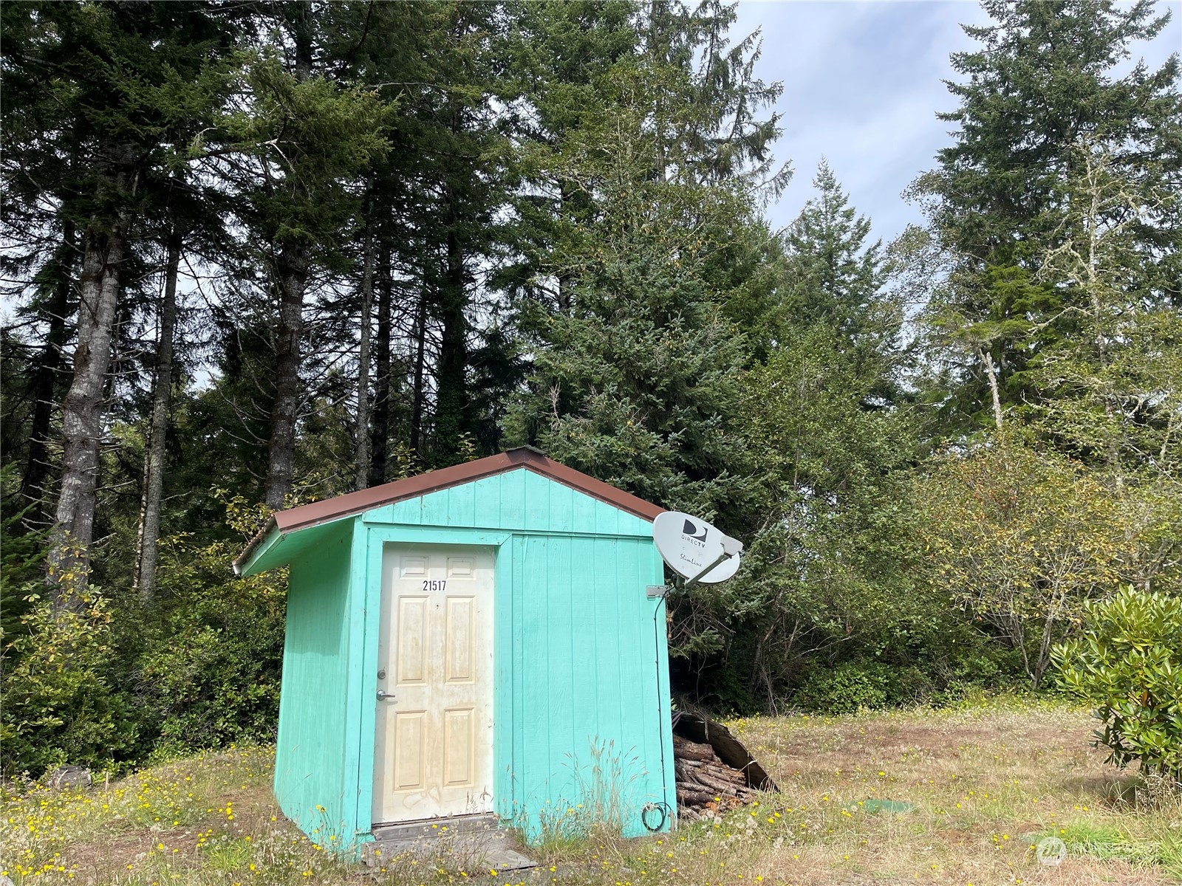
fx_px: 854
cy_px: 443
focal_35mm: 25
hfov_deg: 69.4
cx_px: 591
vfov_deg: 54.9
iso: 32
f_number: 1.6
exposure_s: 1/2545
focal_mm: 5.1
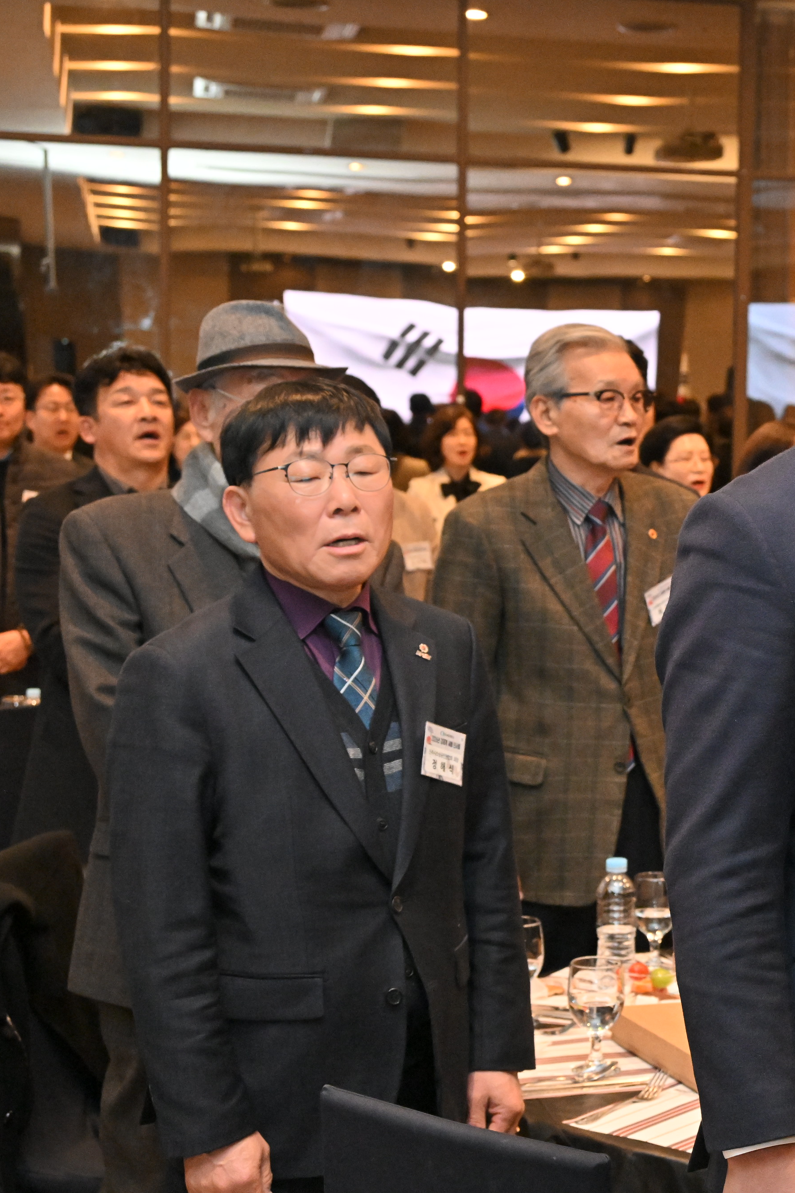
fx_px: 2351
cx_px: 883
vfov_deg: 28.5
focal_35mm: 71
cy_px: 588
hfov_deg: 18.4
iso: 6400
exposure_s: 1/250
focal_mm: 46
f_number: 6.3
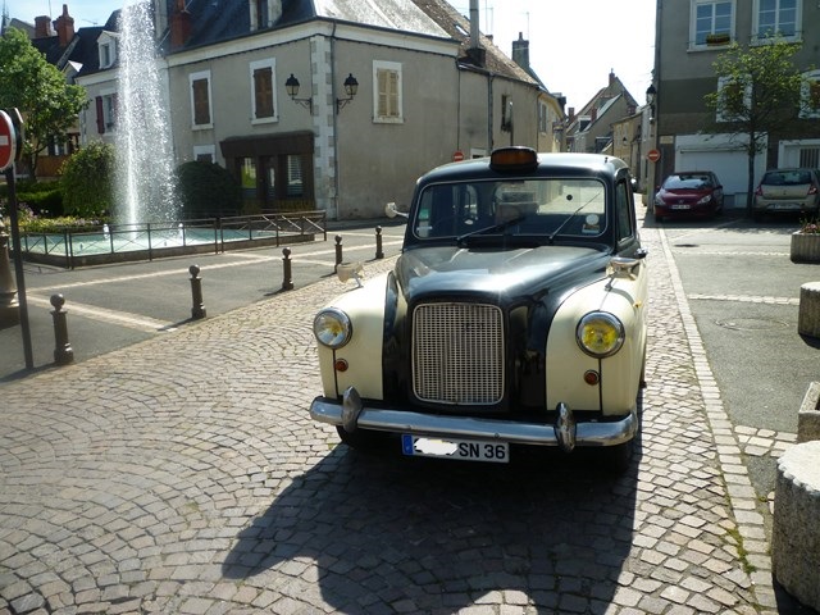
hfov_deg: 61.7
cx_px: 410
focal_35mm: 29
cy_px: 308
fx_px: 687
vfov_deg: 48.2
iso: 80
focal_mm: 5.2
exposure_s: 1/500
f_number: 3.5
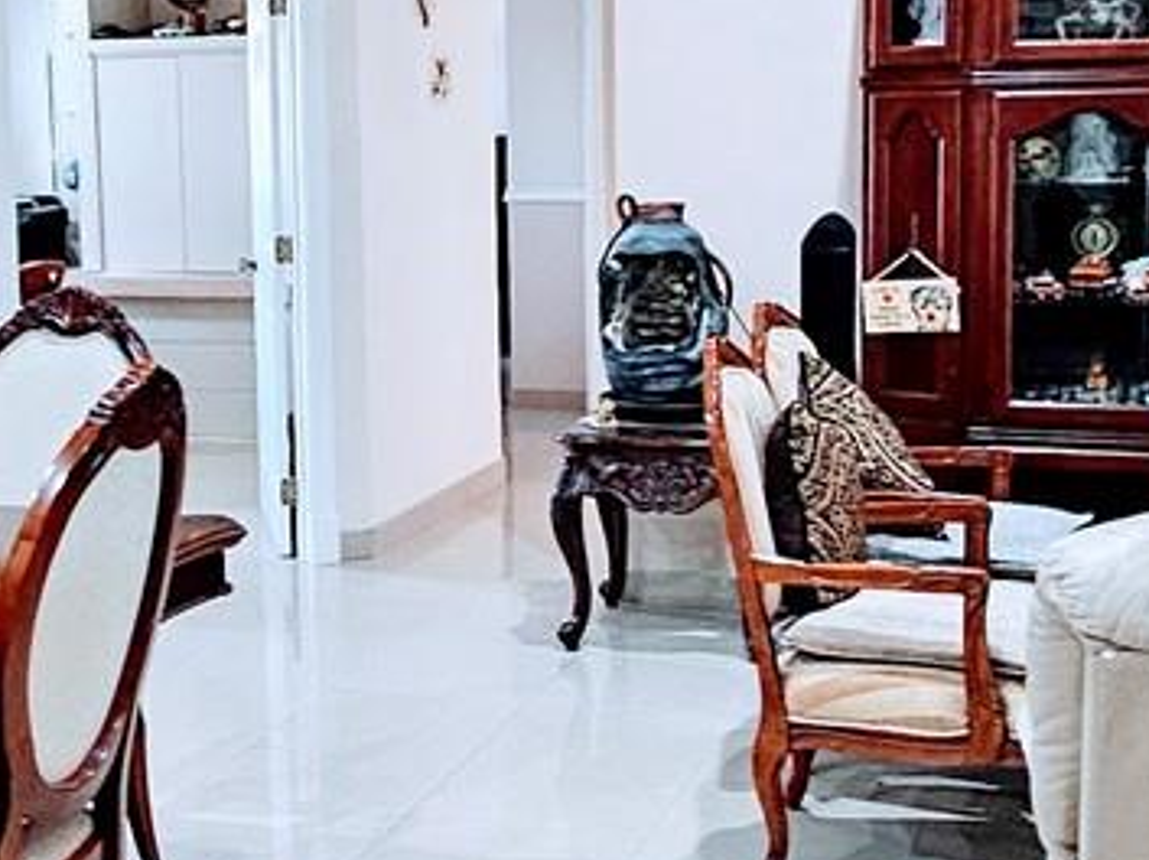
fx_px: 1956
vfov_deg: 24.7
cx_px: 361
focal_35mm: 59
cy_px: 358
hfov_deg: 32.4
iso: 320
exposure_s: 1/40
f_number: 2.2
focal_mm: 2.2
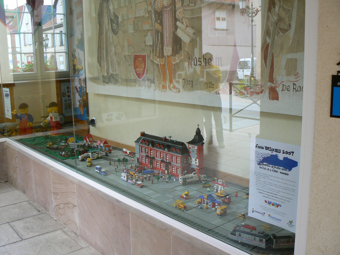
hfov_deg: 50.1
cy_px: 128
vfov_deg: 38.7
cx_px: 170
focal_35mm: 37
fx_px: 363
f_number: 2.8
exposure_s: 1/30
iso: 80
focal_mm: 6.2
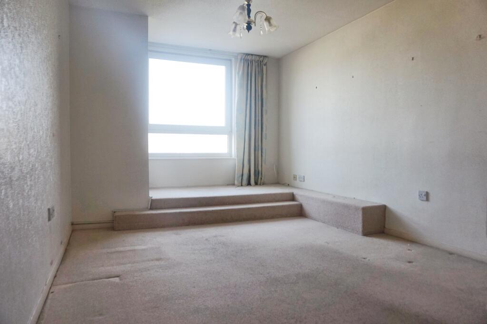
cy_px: 162
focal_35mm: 24
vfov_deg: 53.1
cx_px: 244
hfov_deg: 73.8
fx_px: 324
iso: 250
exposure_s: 1/160
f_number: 4
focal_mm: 16
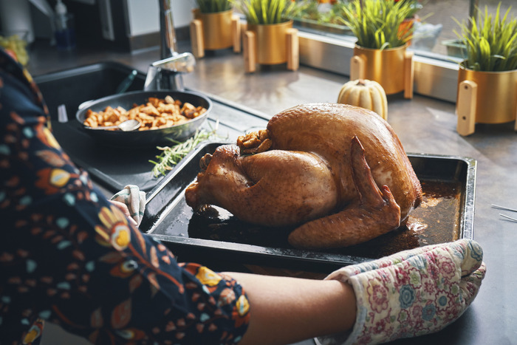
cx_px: 258
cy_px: 172
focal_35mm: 50
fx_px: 718
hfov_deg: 39.6
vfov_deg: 27.0
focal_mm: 50
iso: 1250
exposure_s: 1/500
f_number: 5
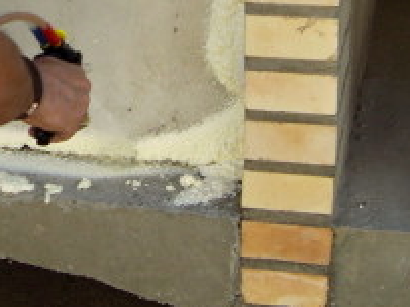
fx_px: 1420
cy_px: -67
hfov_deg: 16.3
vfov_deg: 12.1
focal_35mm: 120
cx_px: 61
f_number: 2.7
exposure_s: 1/500
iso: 64
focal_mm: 6.2
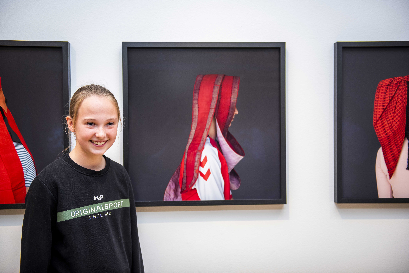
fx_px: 500
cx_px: 204
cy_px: 136
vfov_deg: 30.5
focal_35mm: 44
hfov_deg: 44.5
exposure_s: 1/100
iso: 160
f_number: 2.8
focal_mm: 44
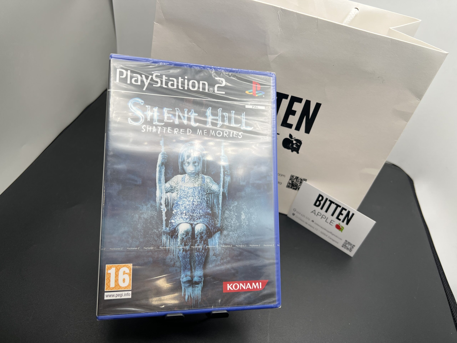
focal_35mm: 26
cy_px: 172
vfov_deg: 53.1
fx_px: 343
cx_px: 228
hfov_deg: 67.3
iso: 50
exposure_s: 1/506
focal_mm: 5.7
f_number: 1.5
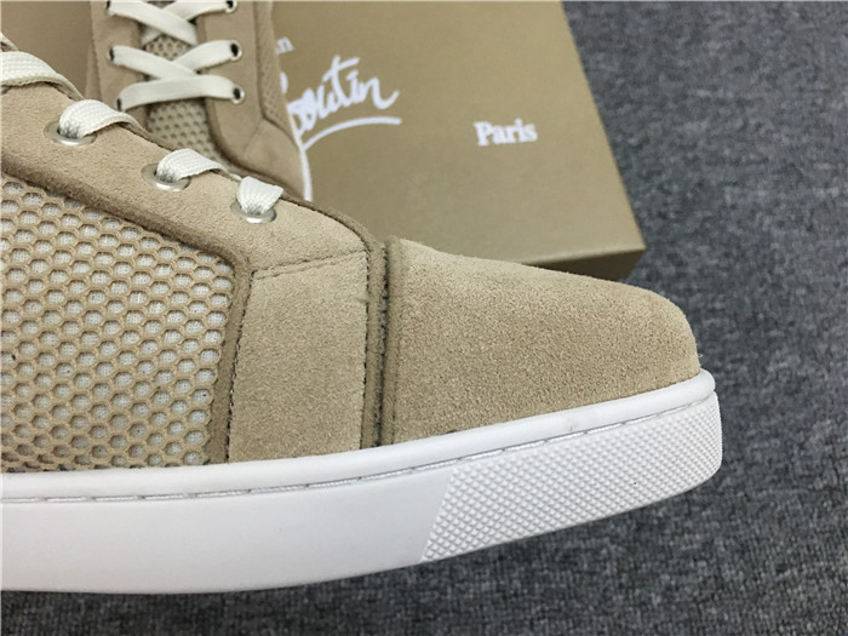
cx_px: 424
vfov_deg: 48.2
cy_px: 318
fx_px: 710
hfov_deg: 61.7
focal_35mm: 29
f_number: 2.2
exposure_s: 1/25
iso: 200
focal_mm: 4.15
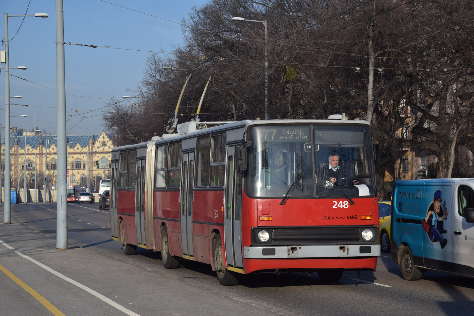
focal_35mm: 93
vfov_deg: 14.7
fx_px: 1225
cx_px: 237
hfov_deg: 21.9
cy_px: 158
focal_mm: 62
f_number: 6.3
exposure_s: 1/800
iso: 200
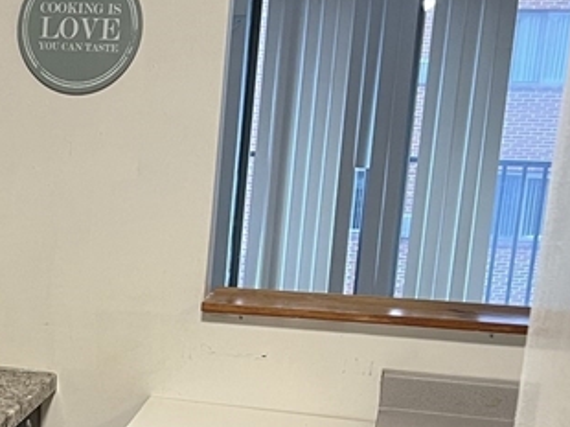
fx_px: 1415
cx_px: -112
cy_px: 421
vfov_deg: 16.8
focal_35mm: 86
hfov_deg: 21.2
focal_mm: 5.7
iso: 160
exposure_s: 1/60
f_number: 1.5
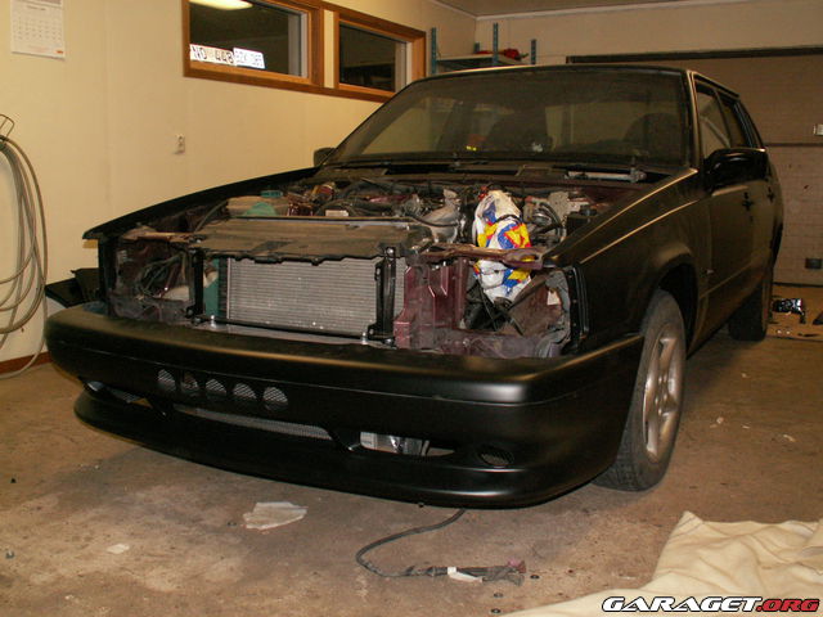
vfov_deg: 40.7
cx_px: 412
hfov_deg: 52.6
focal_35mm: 35
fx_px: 832
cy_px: 308
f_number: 2.8
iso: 160
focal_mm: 5.86
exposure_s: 1/40
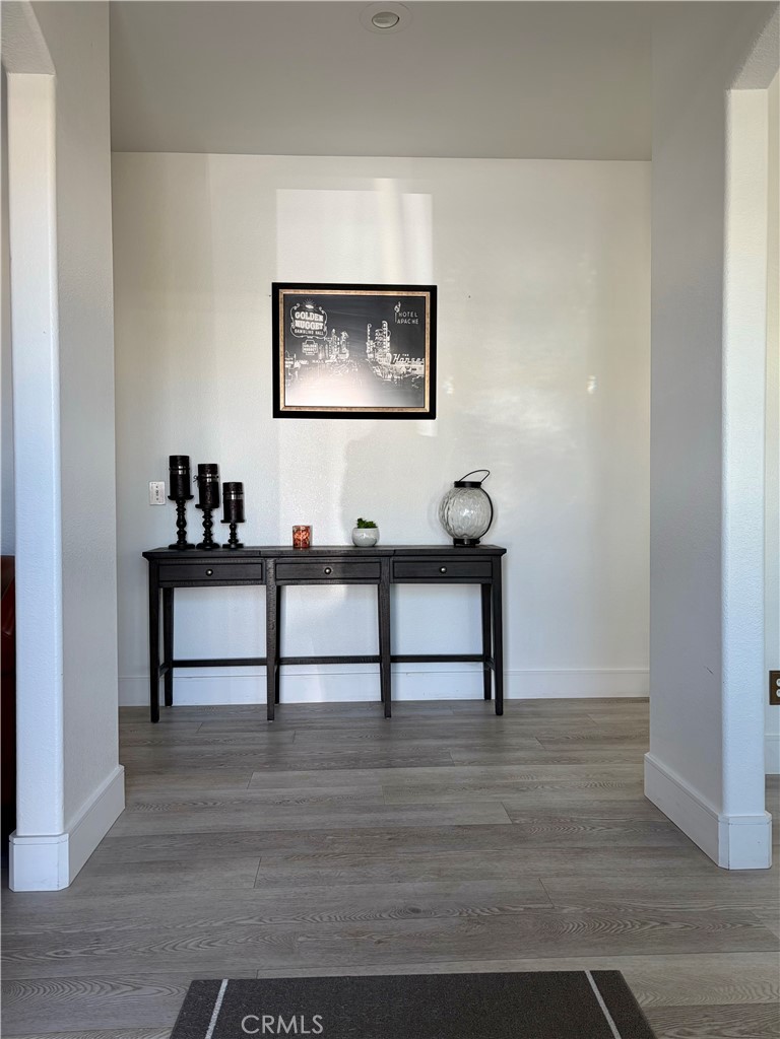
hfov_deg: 53.1
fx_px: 781
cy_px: 520
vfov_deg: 67.3
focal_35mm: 26
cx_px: 390
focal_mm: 5.96
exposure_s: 1/120
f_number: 1.6
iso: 40
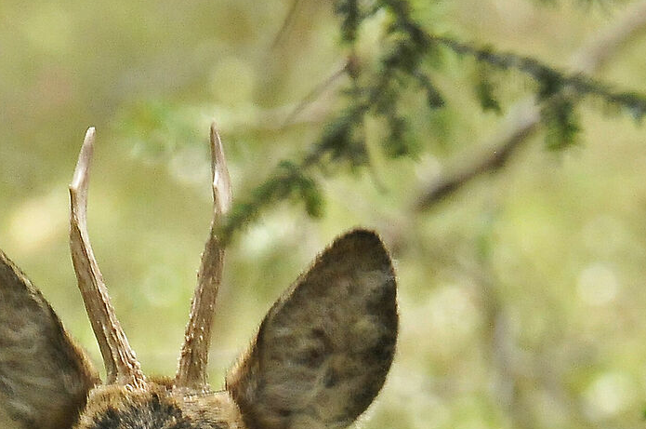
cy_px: 633
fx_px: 38984
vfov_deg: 0.6
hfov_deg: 0.9
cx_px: -54
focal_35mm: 2176
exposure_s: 1/40
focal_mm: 420
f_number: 9
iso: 1600
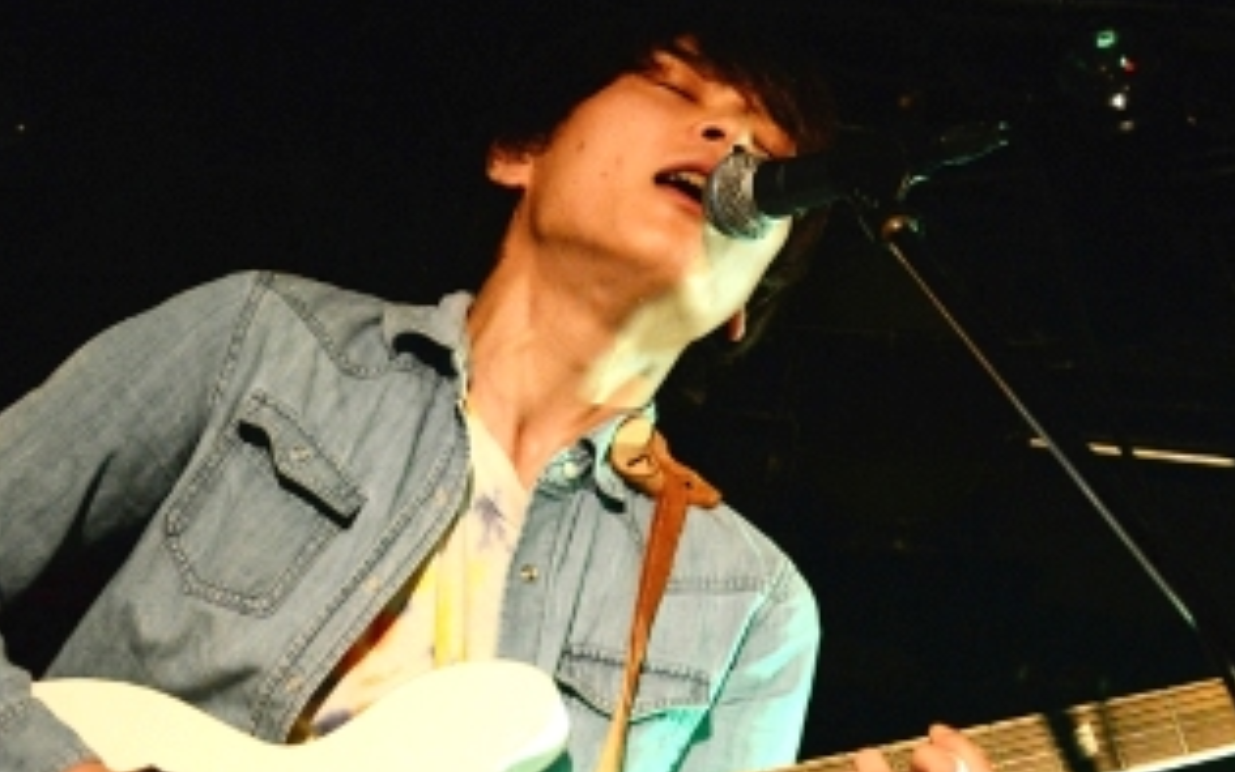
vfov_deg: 10.2
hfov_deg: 16.2
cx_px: 302
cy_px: 600
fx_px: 4309
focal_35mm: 128
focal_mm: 66
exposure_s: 1/80
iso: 6400
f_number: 5.6
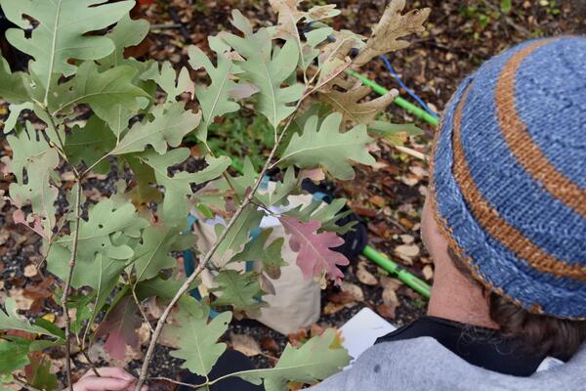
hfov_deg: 53.1
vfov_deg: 36.9
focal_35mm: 36
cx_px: 293
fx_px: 586
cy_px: 196
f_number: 6.3
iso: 400
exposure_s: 1/160
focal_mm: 24
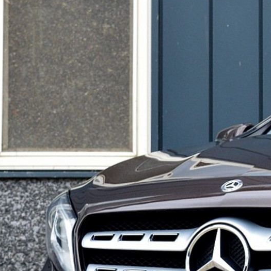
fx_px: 1568
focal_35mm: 177
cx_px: 400
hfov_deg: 9.6
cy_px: 217
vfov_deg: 9.9
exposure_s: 1/100
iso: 400
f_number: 9
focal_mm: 38
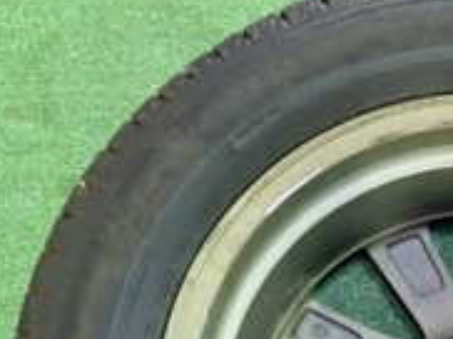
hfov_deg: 19.1
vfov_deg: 14.5
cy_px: 386
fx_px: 1294
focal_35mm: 99
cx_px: 493
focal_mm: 5.4
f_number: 2.3
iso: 640
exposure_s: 1/30
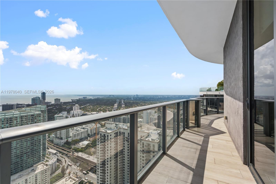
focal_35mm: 16
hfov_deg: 96.7
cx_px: 138
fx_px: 123
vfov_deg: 73.7
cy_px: 92
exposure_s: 1/160
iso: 100
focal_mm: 16
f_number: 9
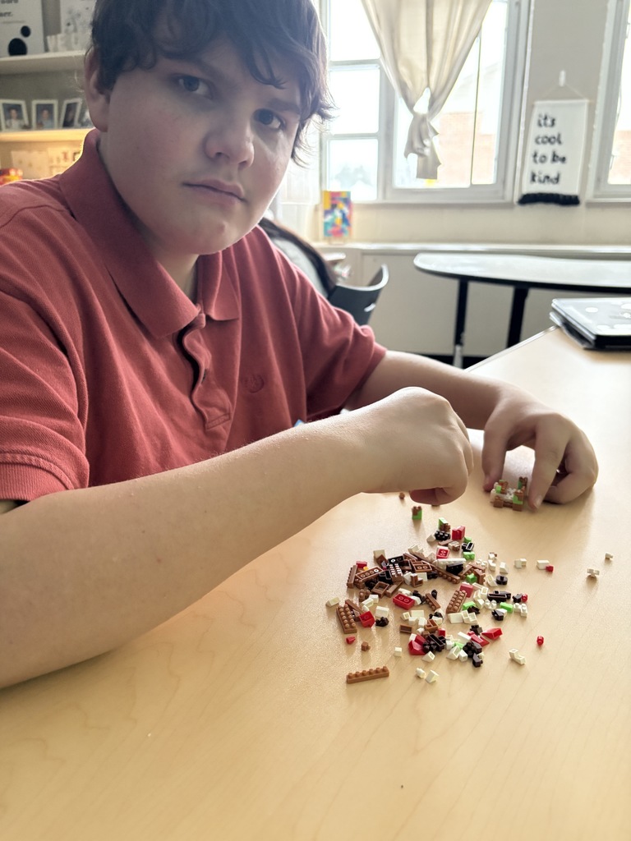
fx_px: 632
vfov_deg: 67.3
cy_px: 420
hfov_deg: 53.1
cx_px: 316
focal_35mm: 26
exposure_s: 1/60
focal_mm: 5.96
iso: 500
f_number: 1.6
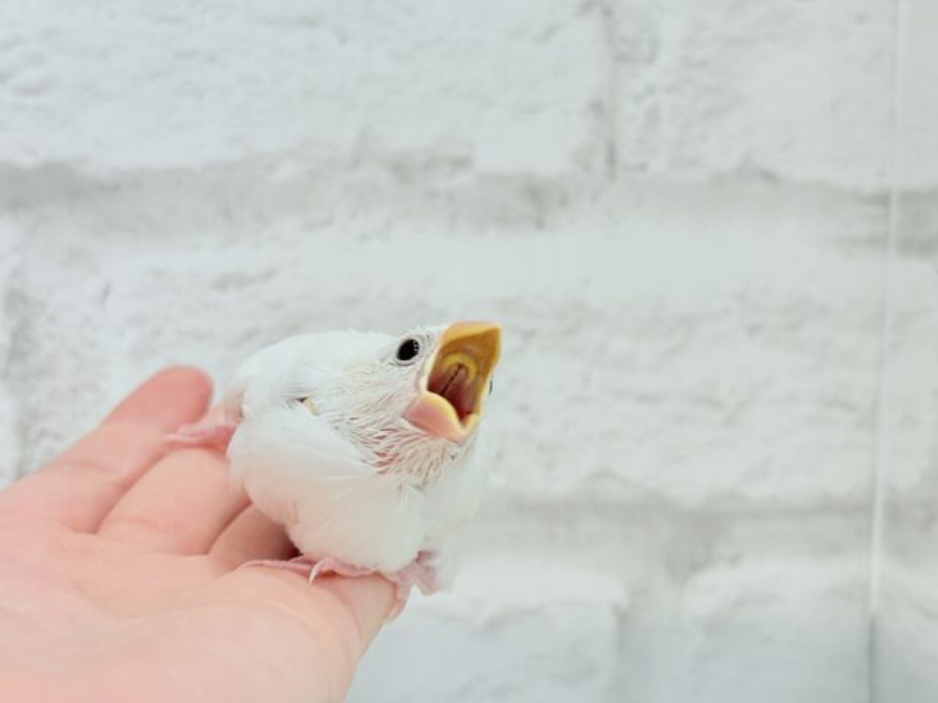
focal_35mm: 52
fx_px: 1409
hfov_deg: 36.8
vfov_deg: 28.0
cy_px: 352
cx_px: 469
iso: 32
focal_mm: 5.96
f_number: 1.6
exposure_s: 1/50
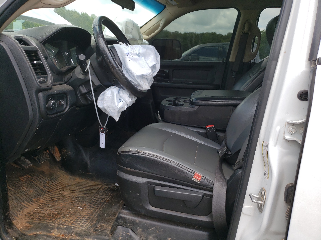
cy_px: 120
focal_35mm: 26
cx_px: 160
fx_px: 241
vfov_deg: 53.1
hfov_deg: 67.3
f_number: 1.5
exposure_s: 1/714
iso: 50
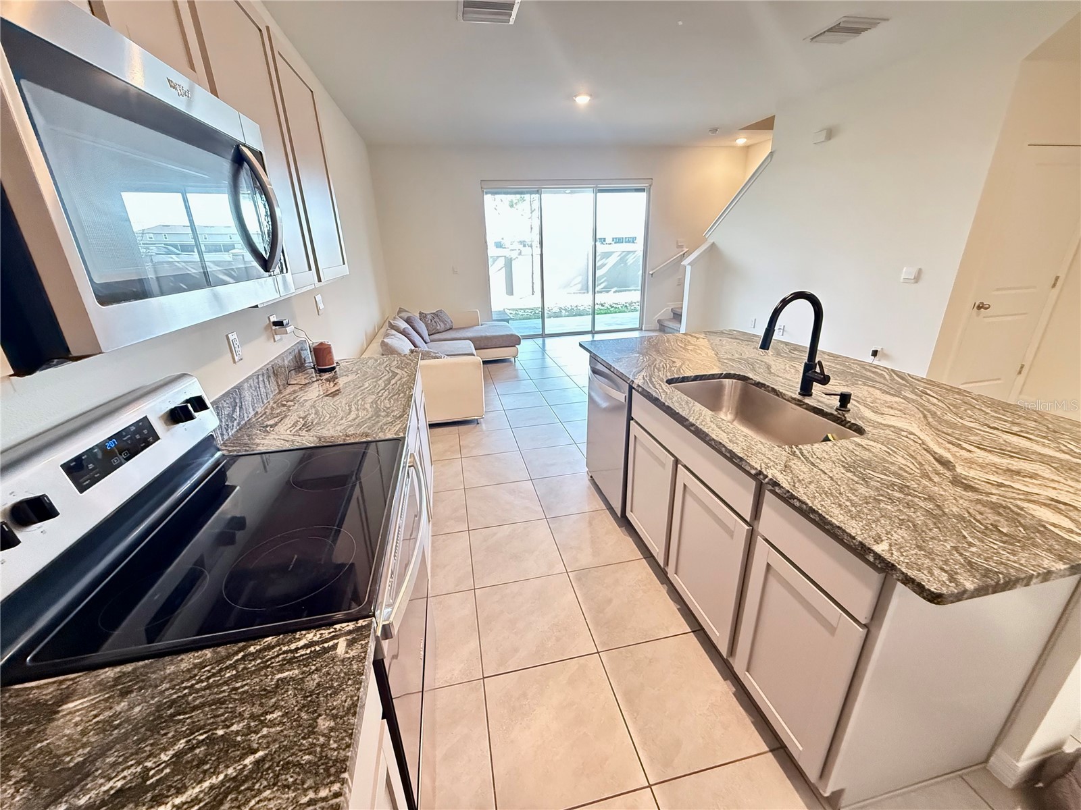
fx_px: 437
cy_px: 405
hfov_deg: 102.1
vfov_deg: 85.7
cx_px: 540
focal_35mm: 14
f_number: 2.2
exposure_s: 1/60
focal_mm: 2.22
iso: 1000
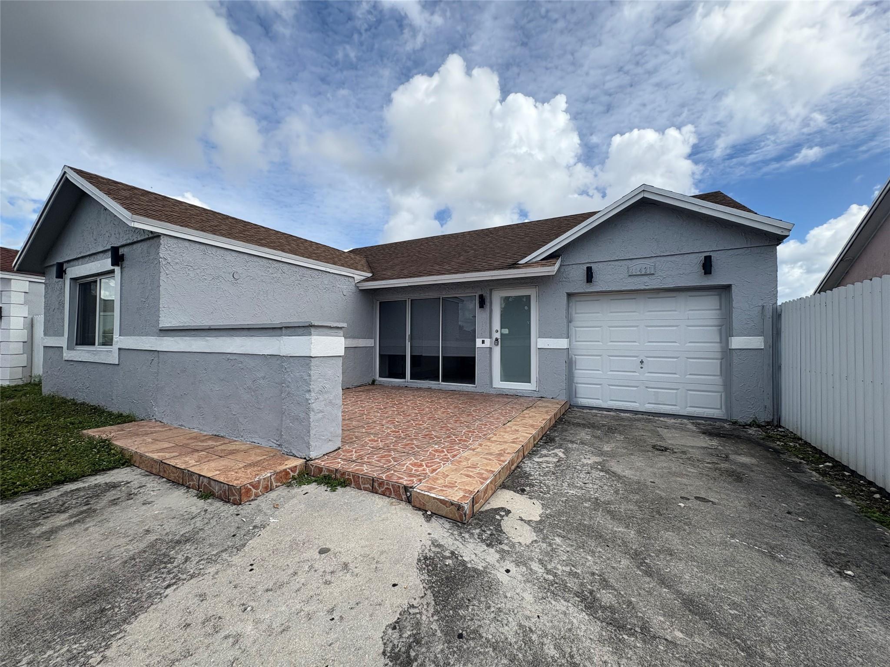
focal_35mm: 14
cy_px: 334
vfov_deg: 85.7
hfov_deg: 102.1
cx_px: 445
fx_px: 360
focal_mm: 2.22
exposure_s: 1/1709
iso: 50
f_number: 2.2
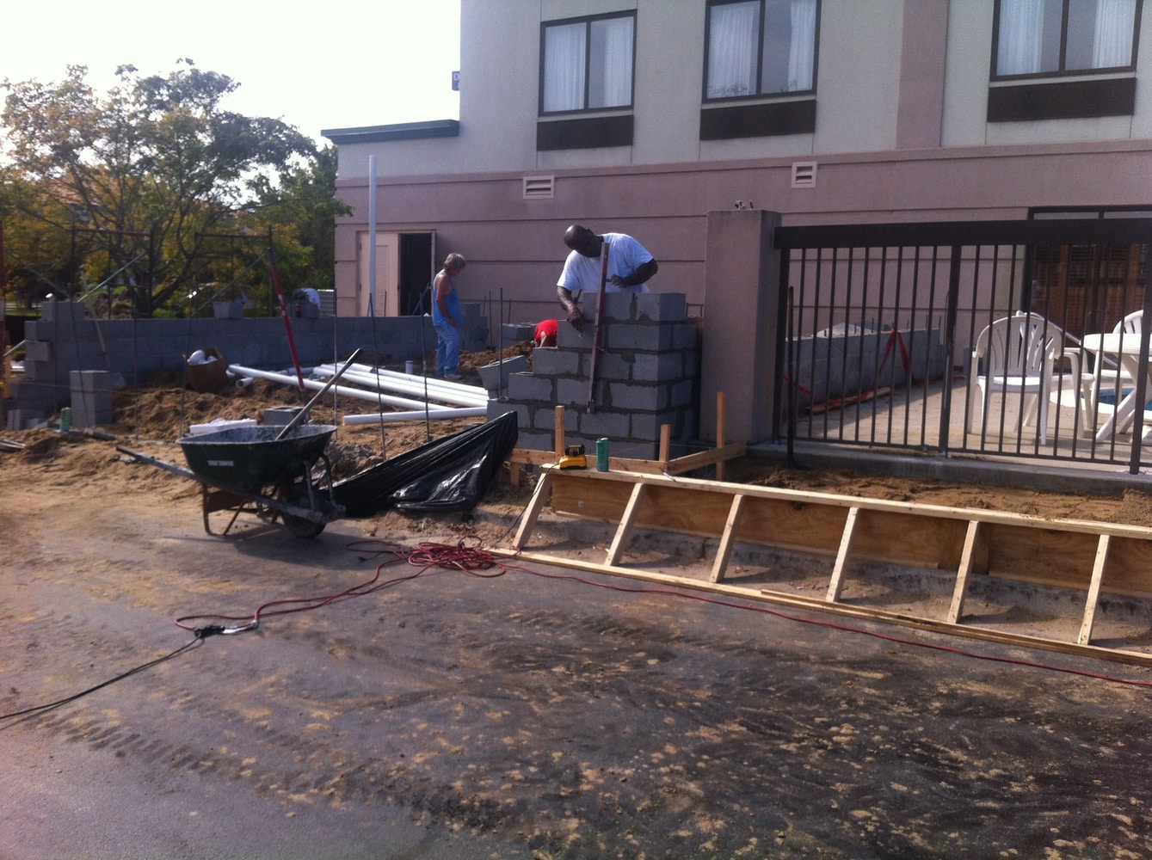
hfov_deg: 52.7
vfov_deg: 40.6
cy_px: 430
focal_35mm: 35
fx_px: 1163
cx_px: 576
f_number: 2.8
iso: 80
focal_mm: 3.85
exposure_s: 1/569
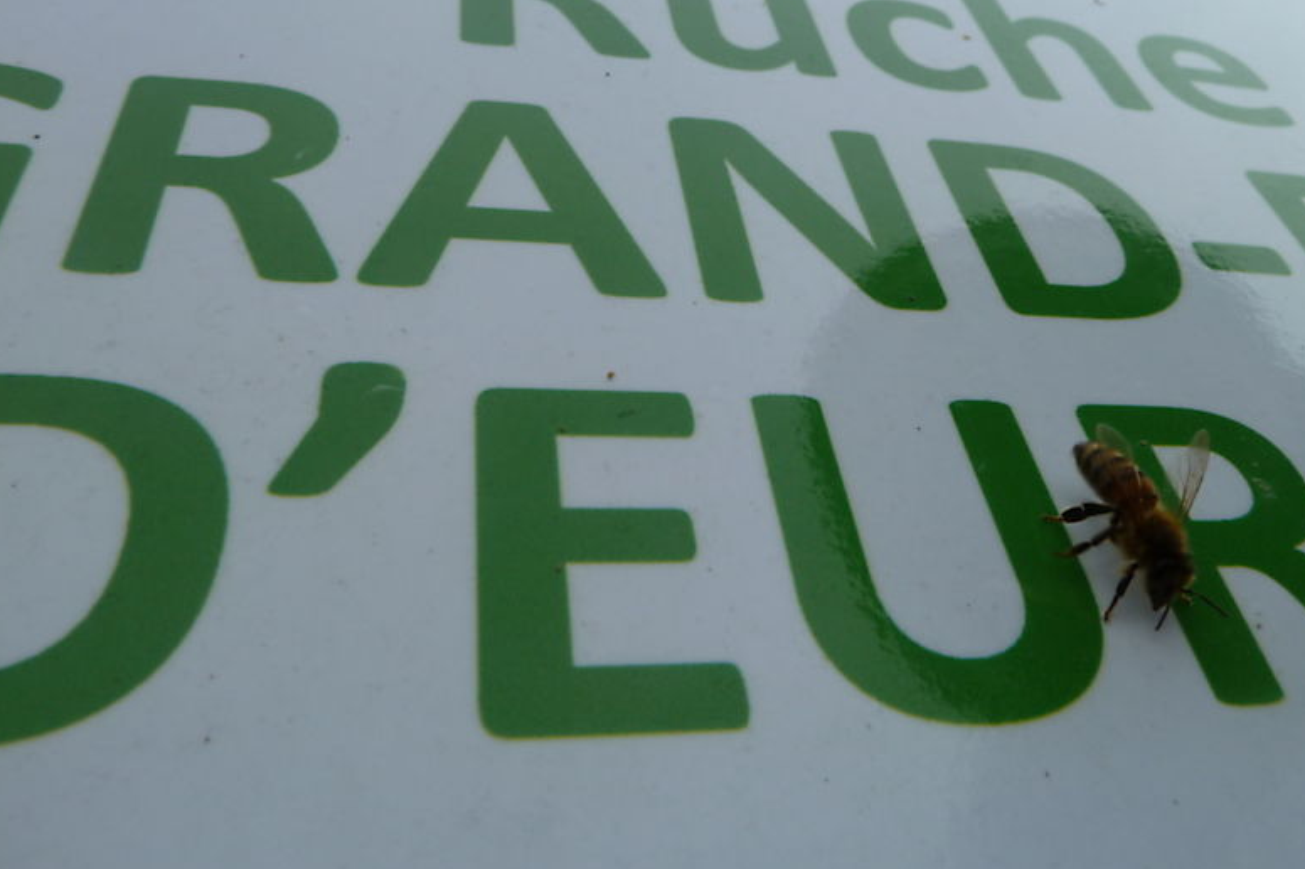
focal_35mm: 29
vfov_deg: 44.8
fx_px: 1051
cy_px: 384
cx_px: 655
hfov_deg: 63.7
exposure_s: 1/500
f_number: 5
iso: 80
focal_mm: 4.4
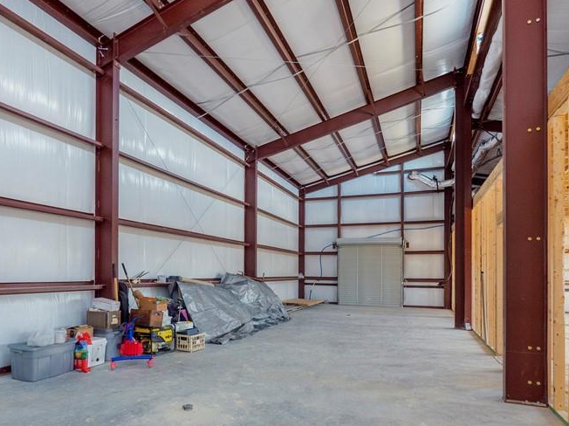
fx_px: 361
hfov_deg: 76.1
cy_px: 261
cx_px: 247
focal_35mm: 22
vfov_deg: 60.4
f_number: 4
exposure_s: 1/10
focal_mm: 7
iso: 500
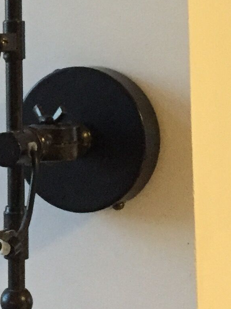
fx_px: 1095
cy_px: 35
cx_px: -95
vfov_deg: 15.8
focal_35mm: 123
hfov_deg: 11.6
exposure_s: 1/17
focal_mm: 4.15
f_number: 2.2
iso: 320
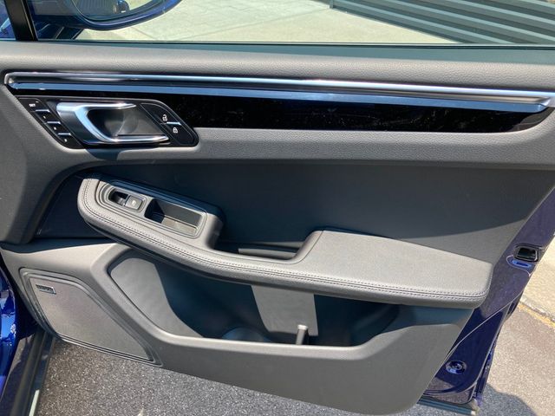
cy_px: 208
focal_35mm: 28
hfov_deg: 63.4
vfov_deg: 49.7
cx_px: 278
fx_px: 449
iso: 20
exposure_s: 1/253
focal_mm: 3.99
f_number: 1.8
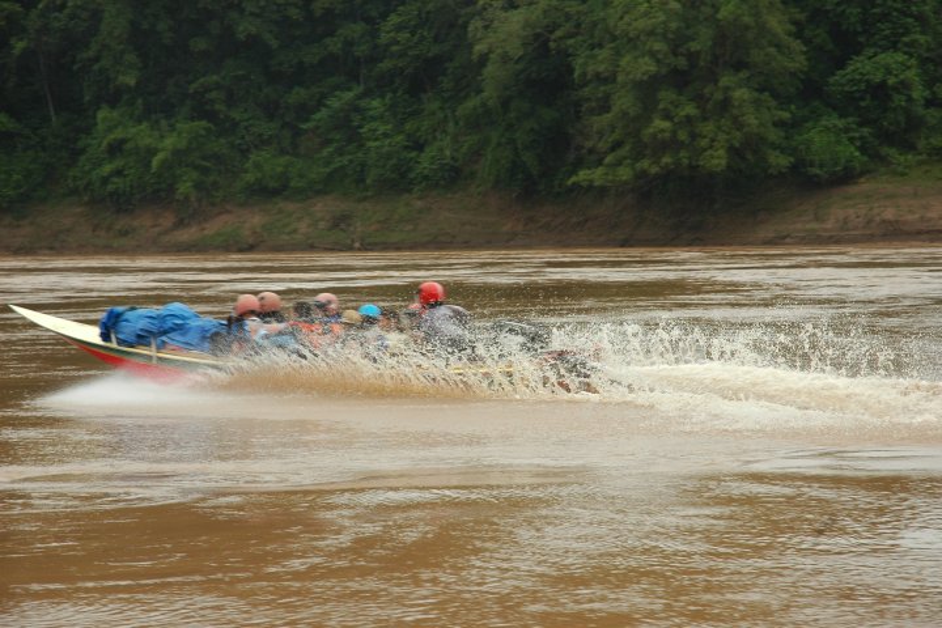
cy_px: 314
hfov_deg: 19.5
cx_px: 471
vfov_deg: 13.0
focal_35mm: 105
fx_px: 2747
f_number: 7.1
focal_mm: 70
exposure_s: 1/200
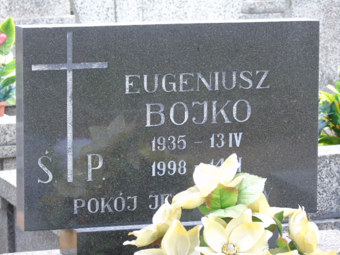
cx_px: 170
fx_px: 1591
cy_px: 128
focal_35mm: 162
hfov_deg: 12.2
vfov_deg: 9.2
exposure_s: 1/100
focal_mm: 29
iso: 400
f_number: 4.9
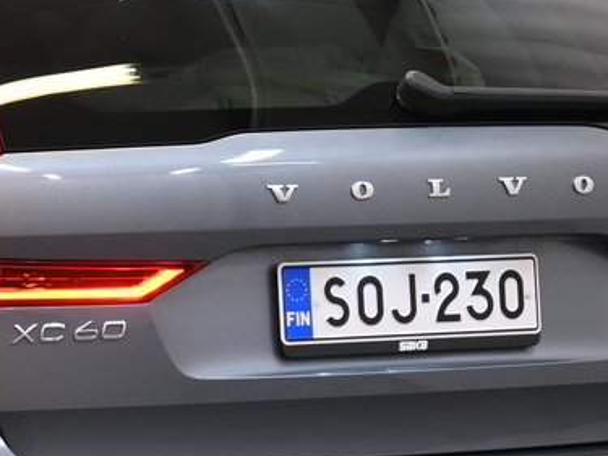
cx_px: -49
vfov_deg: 6.3
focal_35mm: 237
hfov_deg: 8.3
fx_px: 4161
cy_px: 326
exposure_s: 1/25
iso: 500
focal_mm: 38
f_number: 5.6
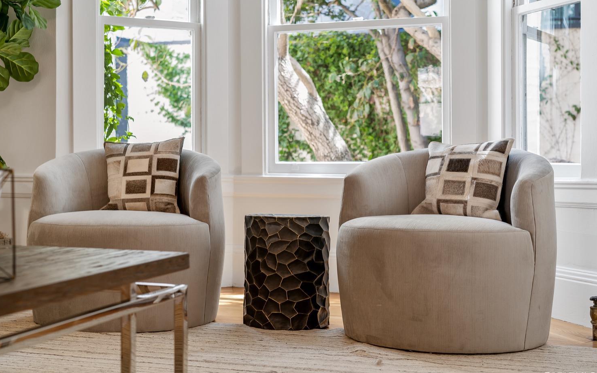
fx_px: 927
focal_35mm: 57
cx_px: 294
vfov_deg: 22.7
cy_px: 180
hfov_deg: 35.7
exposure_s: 1/50
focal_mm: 55
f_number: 4
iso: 400
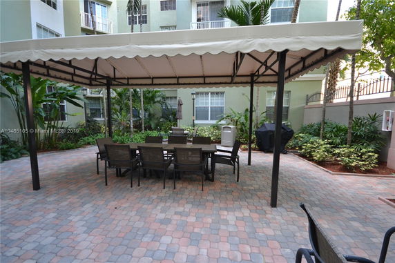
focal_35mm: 15
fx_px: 165
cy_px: 132
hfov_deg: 100.4
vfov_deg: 77.3
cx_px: 198
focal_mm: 10
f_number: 4
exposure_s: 1/60
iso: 450
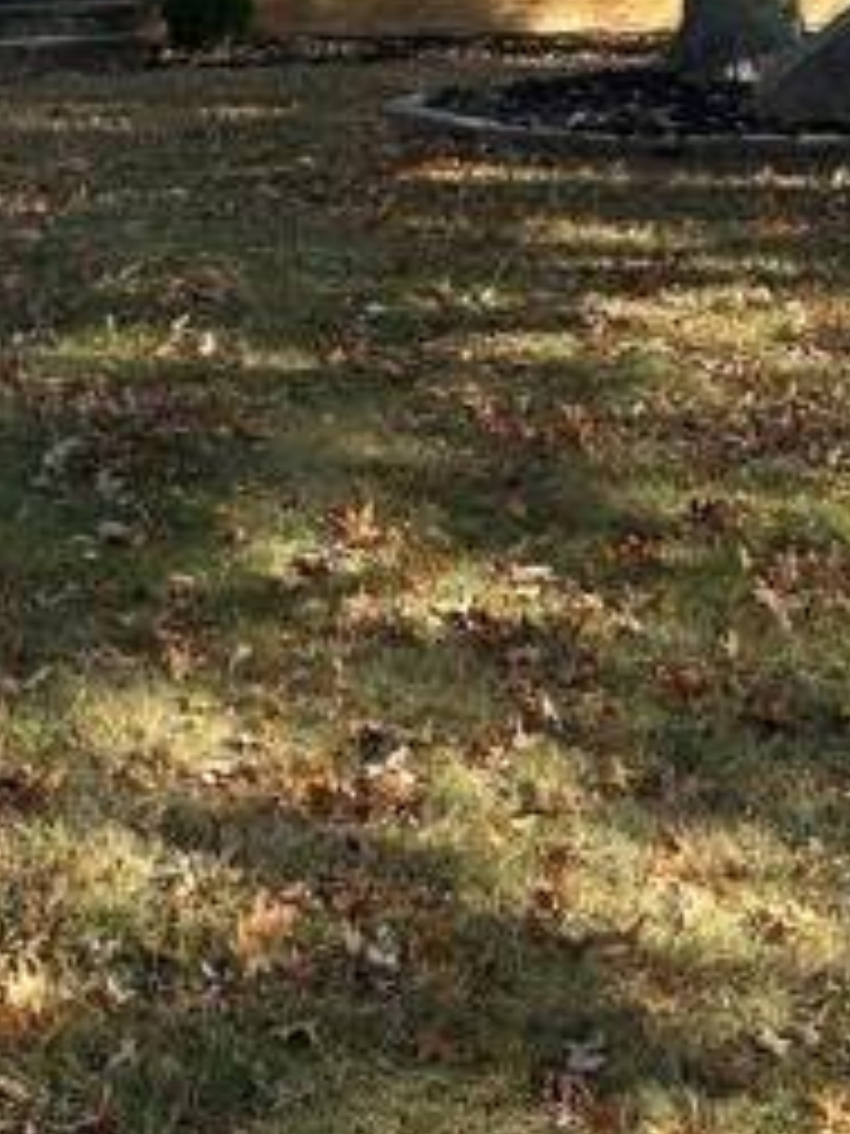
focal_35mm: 73
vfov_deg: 24.3
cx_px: 310
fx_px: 2390
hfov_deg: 20.1
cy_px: -216
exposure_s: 1/1131
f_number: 1.78
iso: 80
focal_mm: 6.86
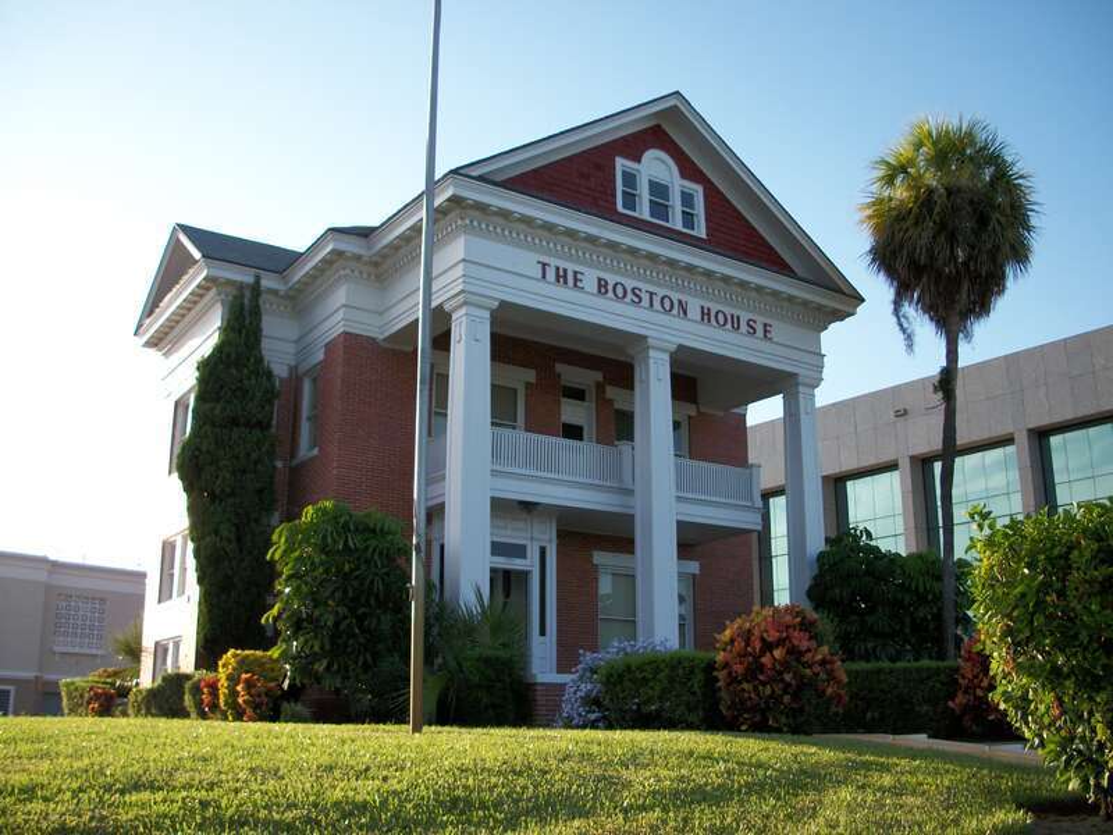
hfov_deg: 52.6
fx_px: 1125
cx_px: 556
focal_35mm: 35
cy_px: 418
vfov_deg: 40.7
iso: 80
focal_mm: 6.3
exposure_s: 1/500
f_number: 3.1
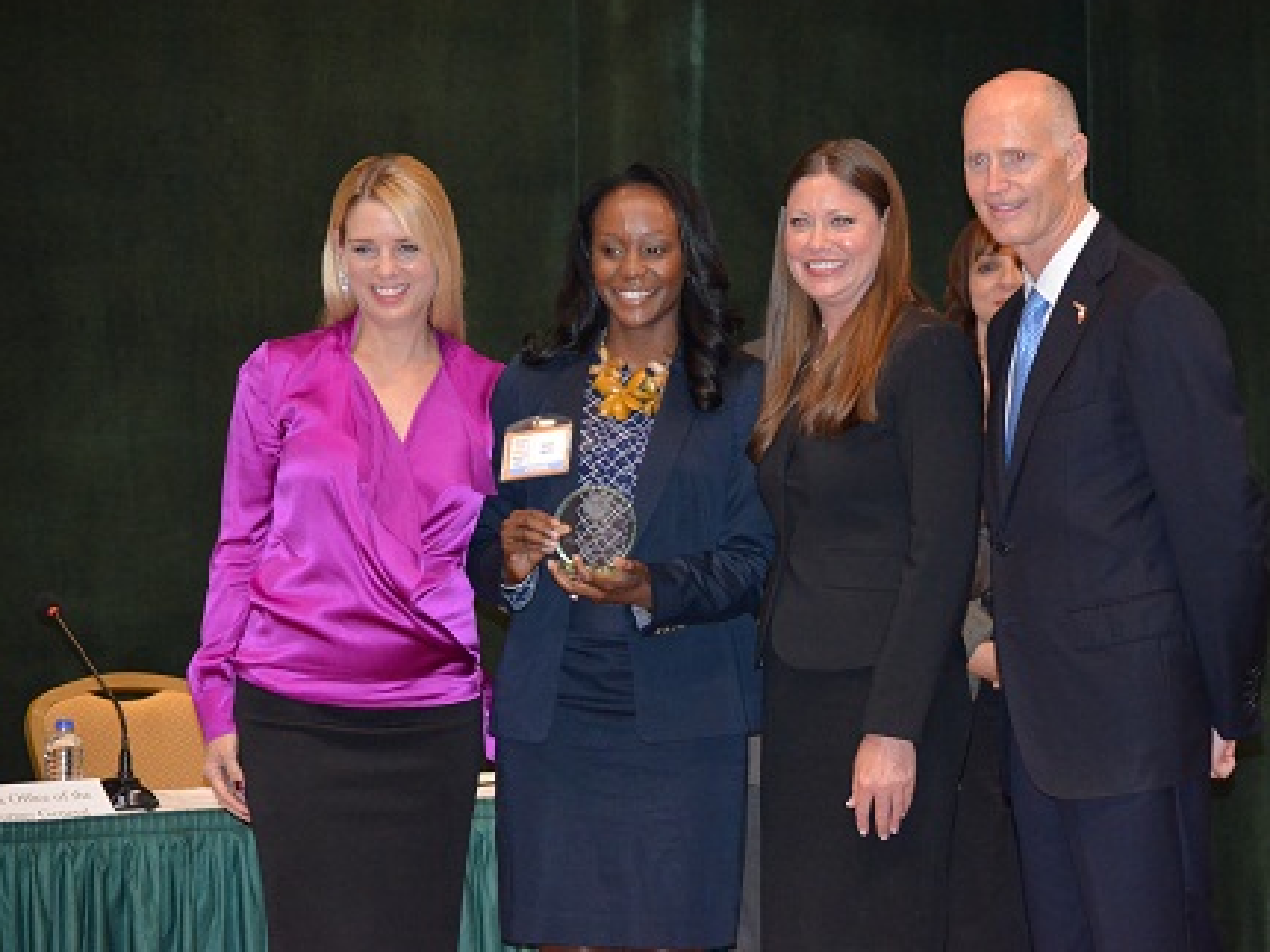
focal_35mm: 135
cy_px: 473
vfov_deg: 11.0
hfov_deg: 14.6
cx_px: 723
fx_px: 4952
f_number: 4.2
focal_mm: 82
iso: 3200
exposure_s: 1/60
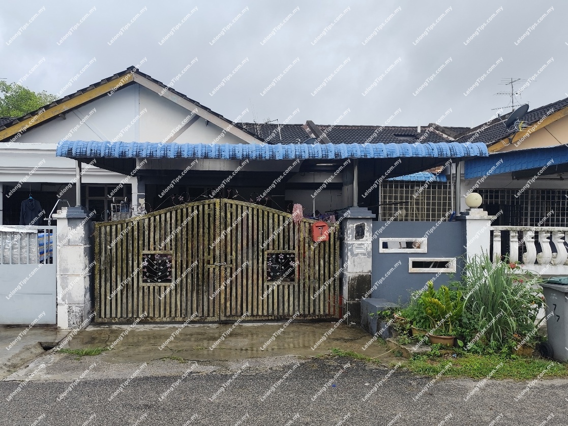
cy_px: 213
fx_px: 377
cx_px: 284
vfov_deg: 58.9
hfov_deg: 73.9
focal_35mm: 23
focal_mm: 6.14
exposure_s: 1/429
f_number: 1.65
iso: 50
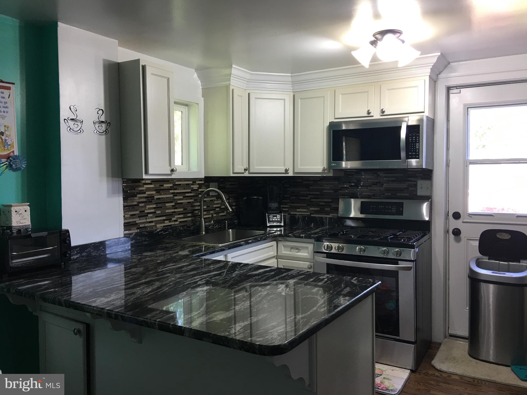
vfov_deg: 48.2
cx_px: 264
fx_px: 442
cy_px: 198
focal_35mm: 29
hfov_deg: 61.7
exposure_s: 1/15
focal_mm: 4.15
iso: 25
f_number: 2.2
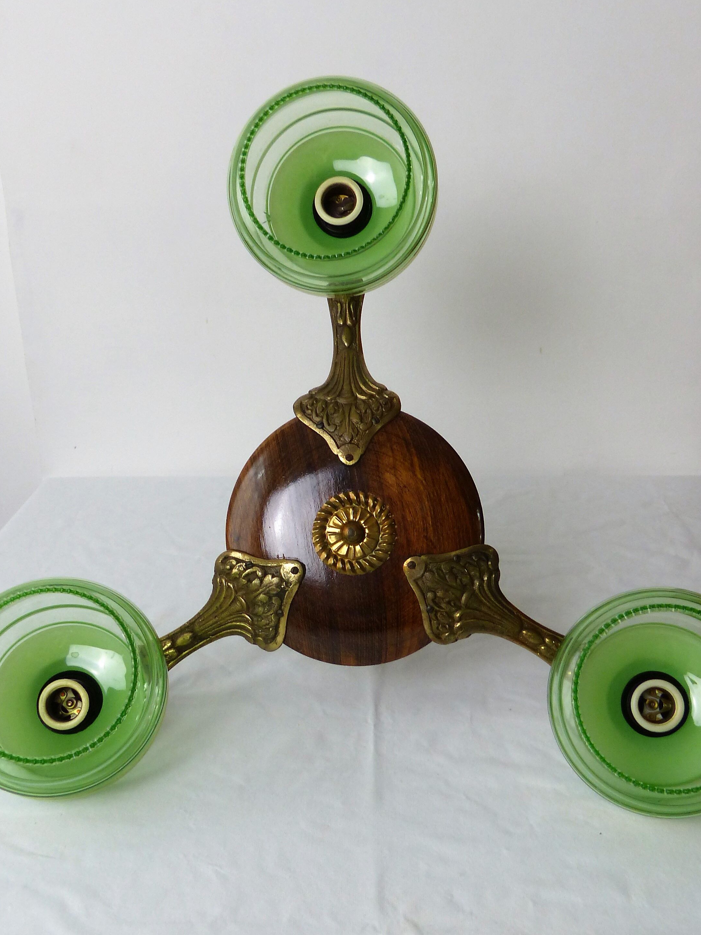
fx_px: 972
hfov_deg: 39.7
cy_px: 510
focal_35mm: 36
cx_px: 348
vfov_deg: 51.3
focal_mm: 4.5
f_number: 2.8
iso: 160
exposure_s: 1/60
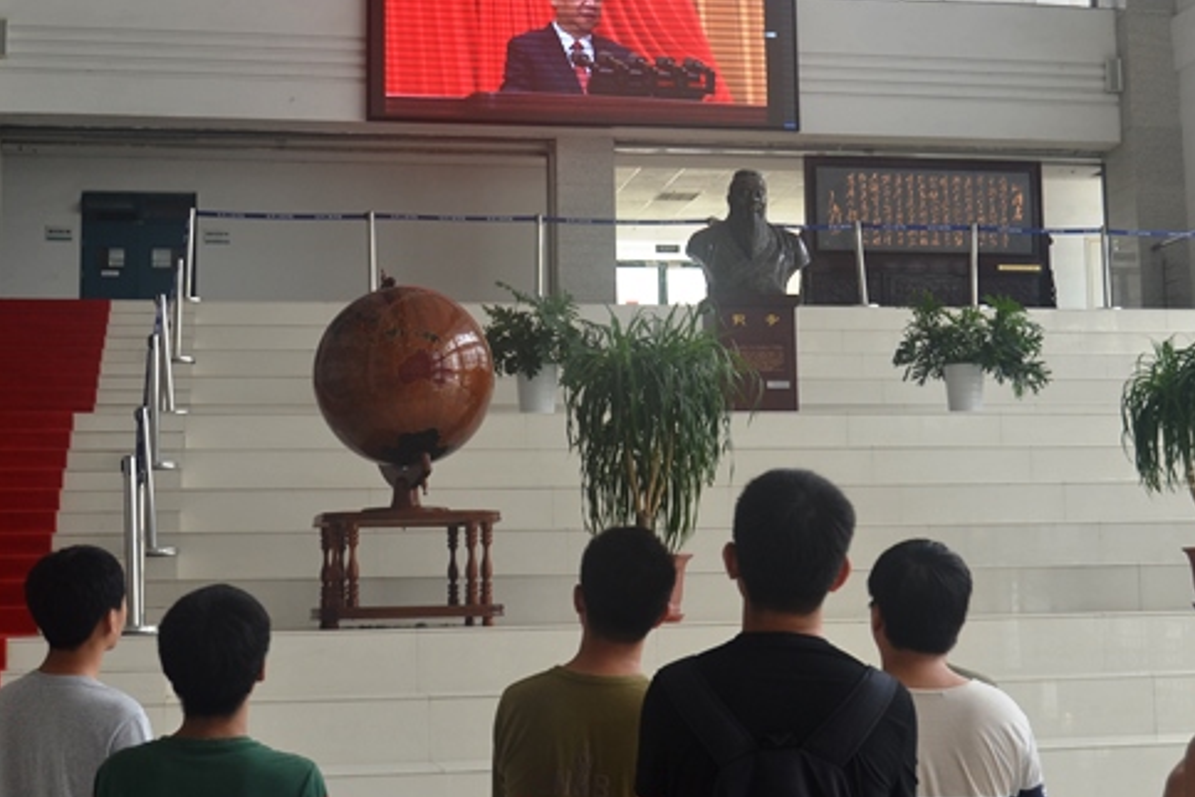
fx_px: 2047
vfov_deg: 22.0
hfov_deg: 32.5
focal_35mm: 62
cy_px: 303
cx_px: 670
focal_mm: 31
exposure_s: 1/125
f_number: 5.6
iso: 280
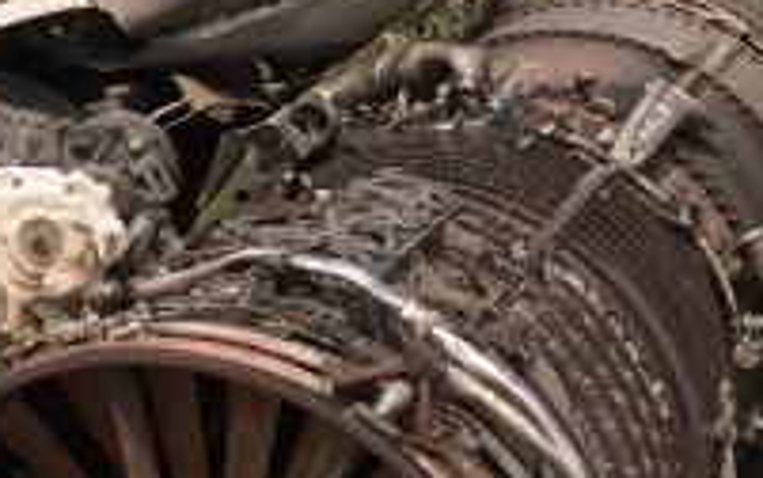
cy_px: 8
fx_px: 2373
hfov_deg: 17.0
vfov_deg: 11.4
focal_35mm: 114
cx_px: -275
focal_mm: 4.15
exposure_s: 1/630
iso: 25
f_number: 2.2
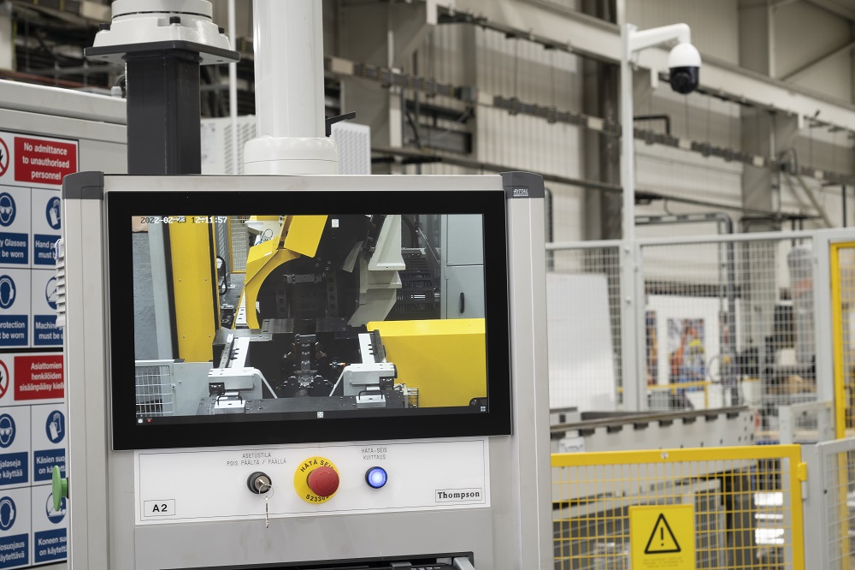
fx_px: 2184
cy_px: 285
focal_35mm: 92
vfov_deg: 14.9
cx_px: 428
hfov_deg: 22.1
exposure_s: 1/2
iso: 100
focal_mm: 92
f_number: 11
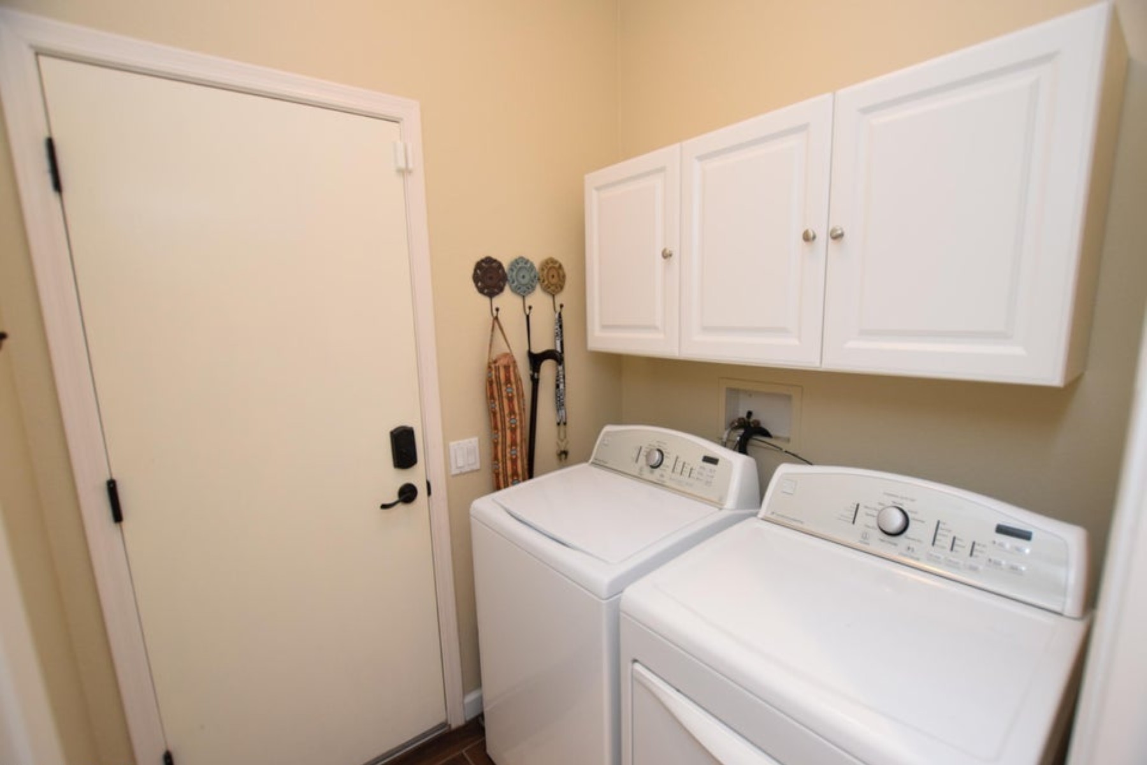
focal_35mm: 15
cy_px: 382
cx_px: 574
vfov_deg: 77.3
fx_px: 478
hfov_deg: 100.4
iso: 800
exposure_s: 1/80
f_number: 4.5
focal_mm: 10
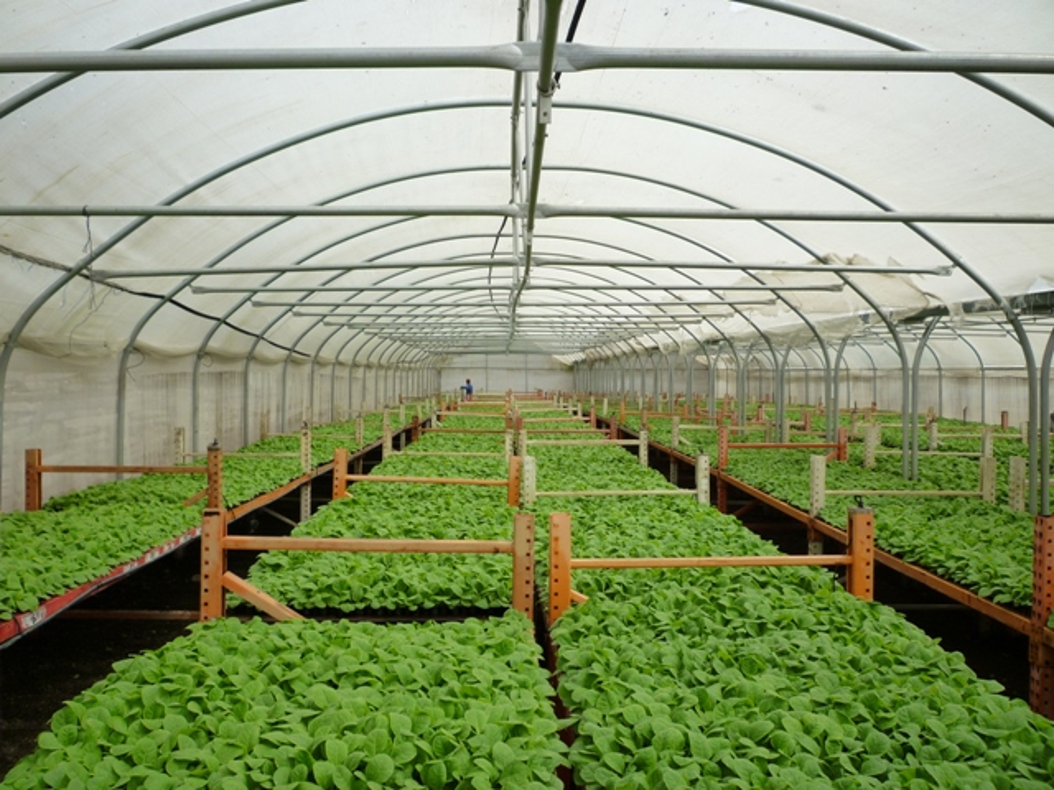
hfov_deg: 61.7
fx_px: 883
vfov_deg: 48.2
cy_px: 395
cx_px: 527
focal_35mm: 29
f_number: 3.3
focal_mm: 5.2
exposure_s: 1/400
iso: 125
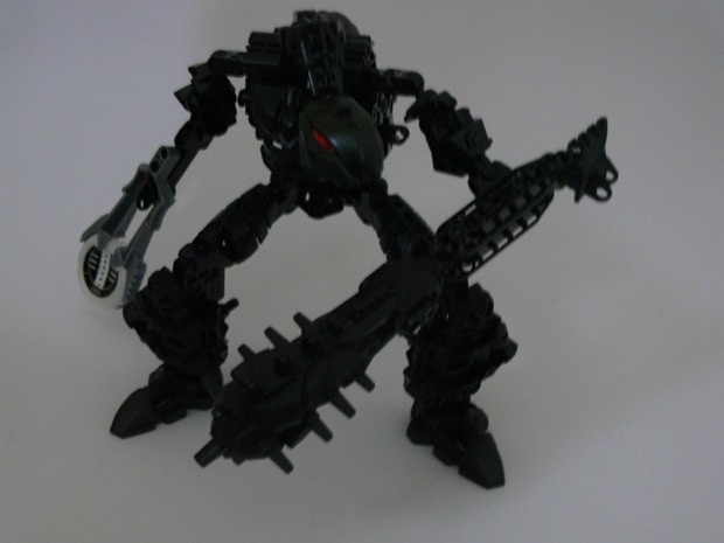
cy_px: 272
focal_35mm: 42
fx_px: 878
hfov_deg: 44.8
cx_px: 362
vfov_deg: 34.3
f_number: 2.8
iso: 200
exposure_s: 1/4
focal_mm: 8.8
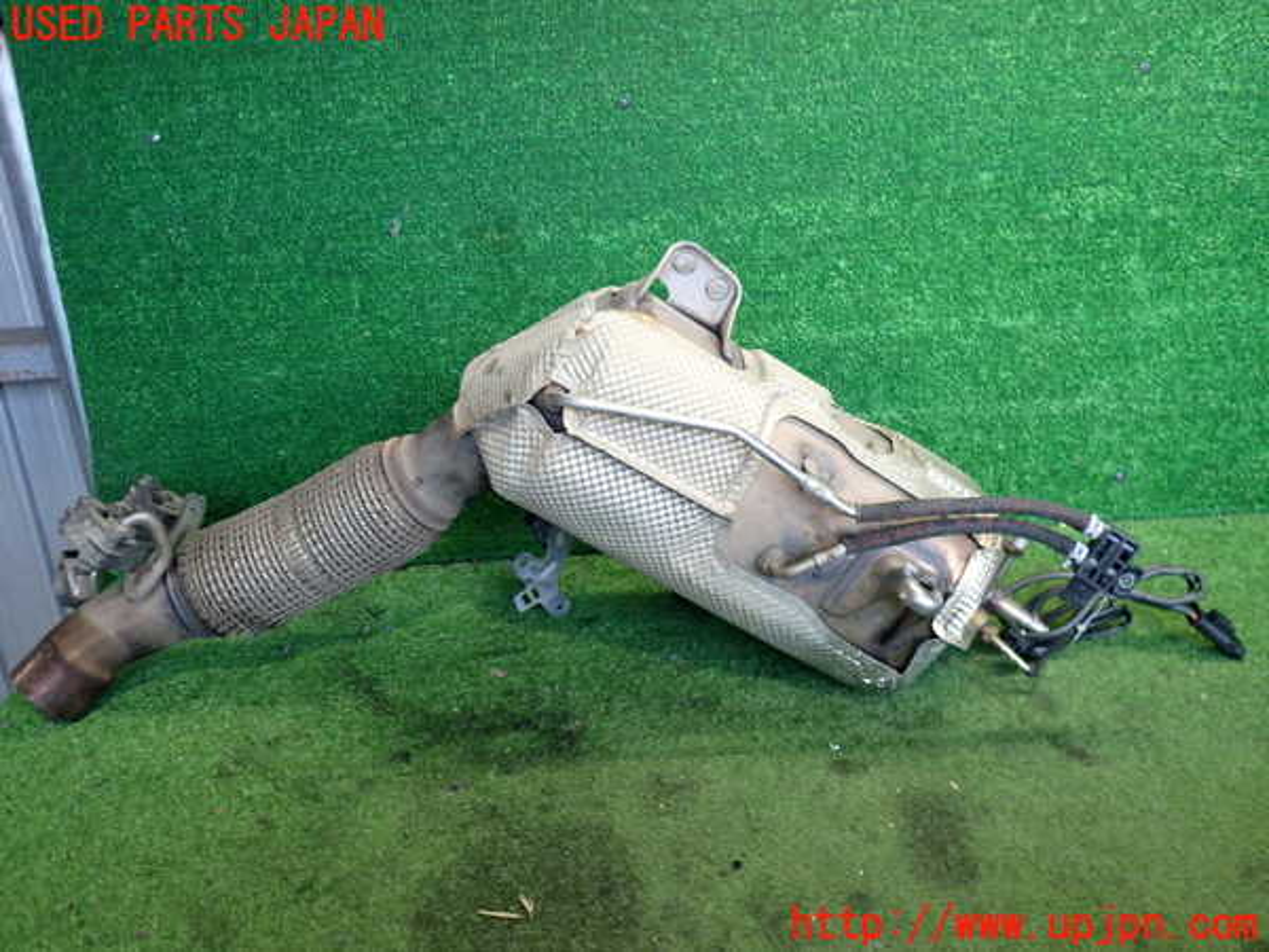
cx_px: 634
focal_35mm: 30
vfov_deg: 46.8
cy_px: 476
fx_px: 1100
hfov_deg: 60.0
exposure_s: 1/80
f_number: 2.3
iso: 640
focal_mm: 5.4
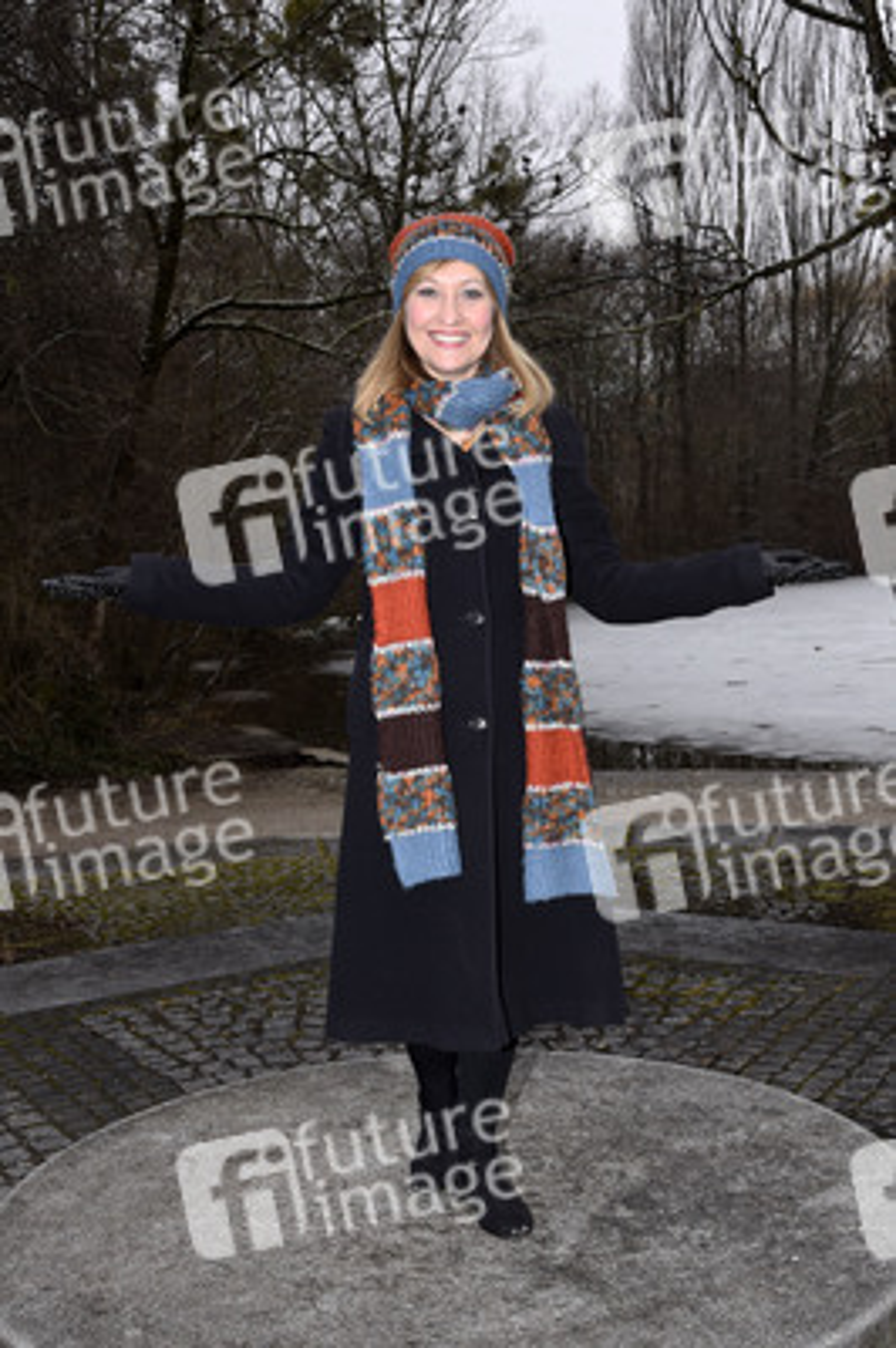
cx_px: 448
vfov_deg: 55.8
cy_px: 674
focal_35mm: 34
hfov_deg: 38.8
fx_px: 1271
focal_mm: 34
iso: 640
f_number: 10
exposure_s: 1/160
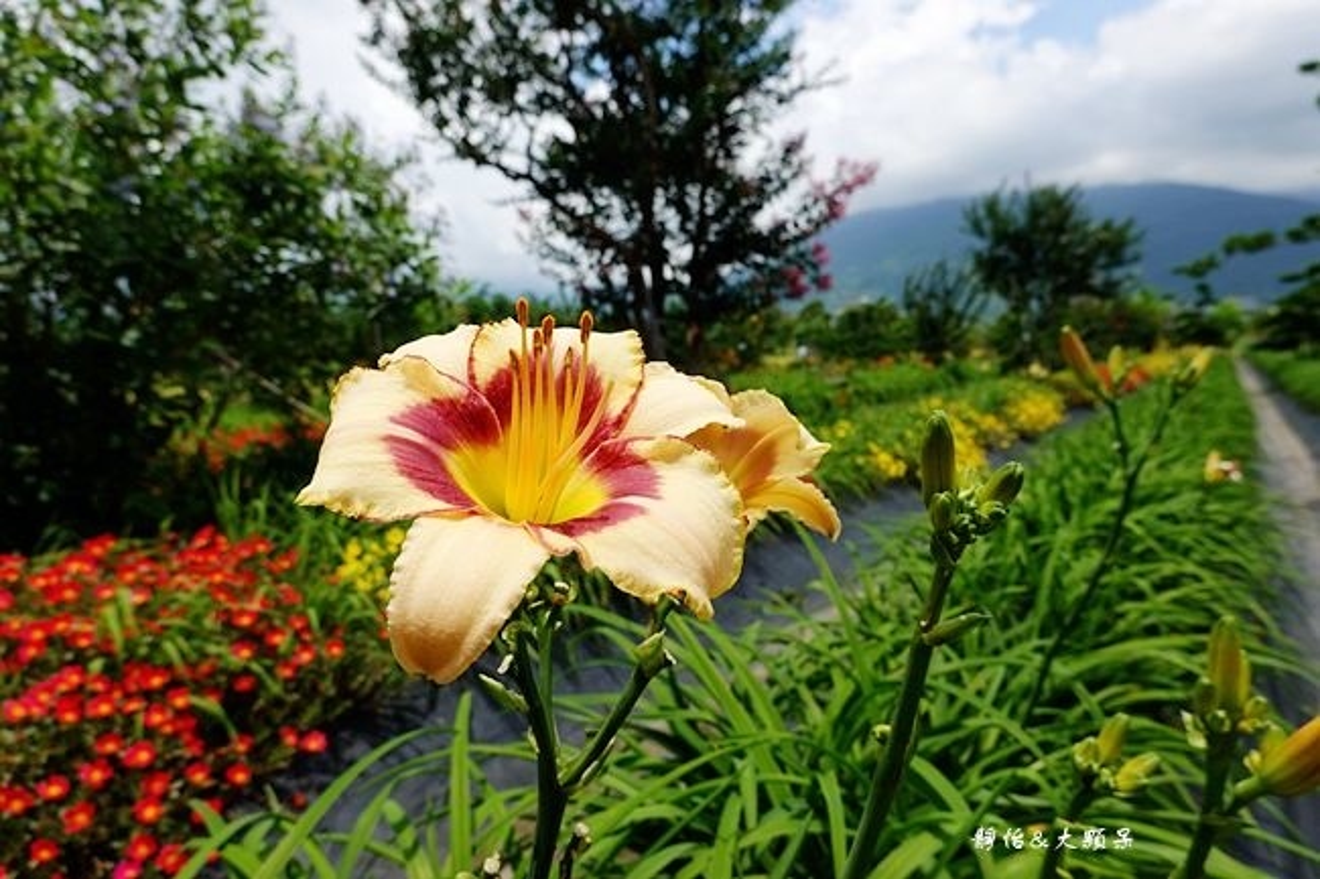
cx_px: 660
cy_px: 440
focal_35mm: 24
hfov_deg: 73.8
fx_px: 880
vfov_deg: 53.1
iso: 125
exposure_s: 1/1000
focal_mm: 9
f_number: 4.5
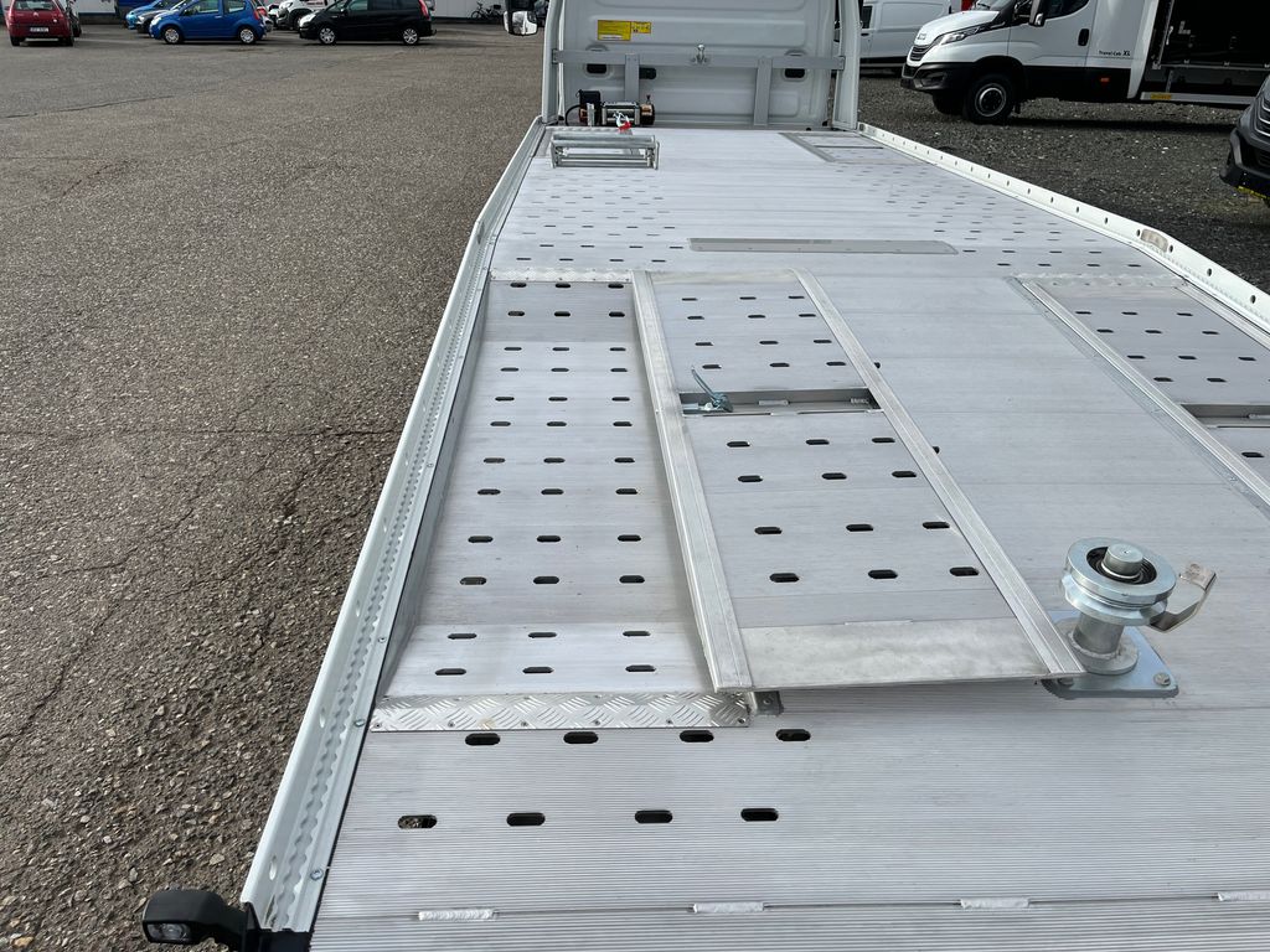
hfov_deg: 67.3
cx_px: 635
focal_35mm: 26
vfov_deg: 53.1
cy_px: 476
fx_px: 954
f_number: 1.6
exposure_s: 1/4651
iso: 50
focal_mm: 5.1
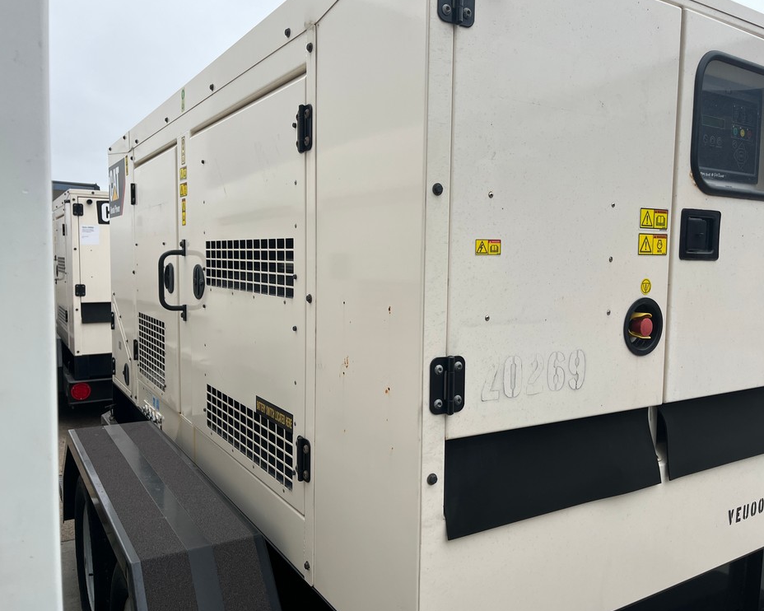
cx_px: 402
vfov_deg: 51.5
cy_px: 298
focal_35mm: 28
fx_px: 633
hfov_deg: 62.2
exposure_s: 1/906
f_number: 1.6
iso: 50
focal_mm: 5.1
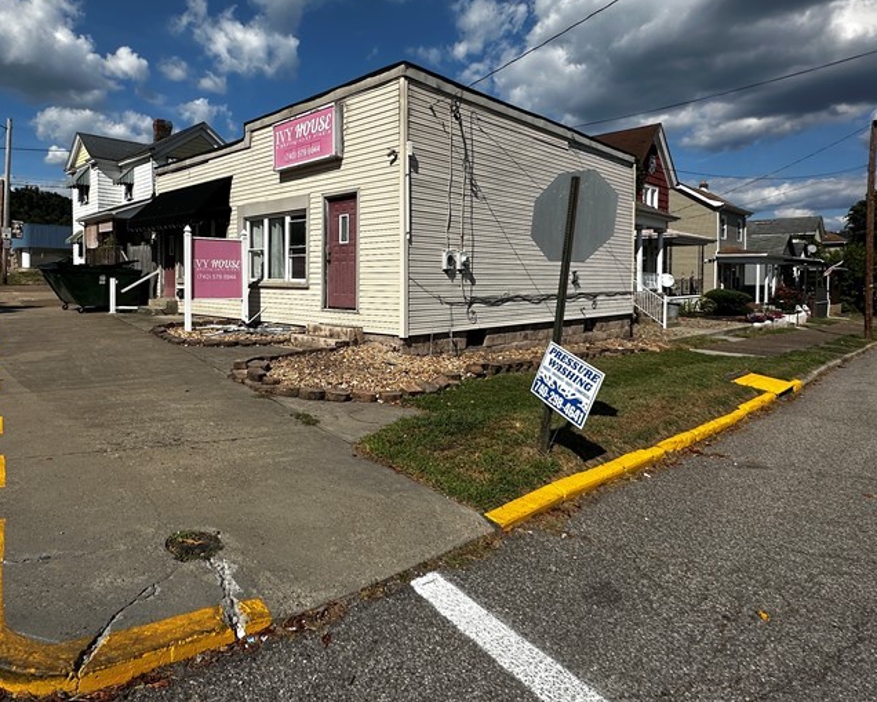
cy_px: 295
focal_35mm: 22
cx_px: 361
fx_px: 571
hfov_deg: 74.4
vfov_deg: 62.8
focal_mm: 2.22
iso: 50
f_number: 2.2
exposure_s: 1/4132
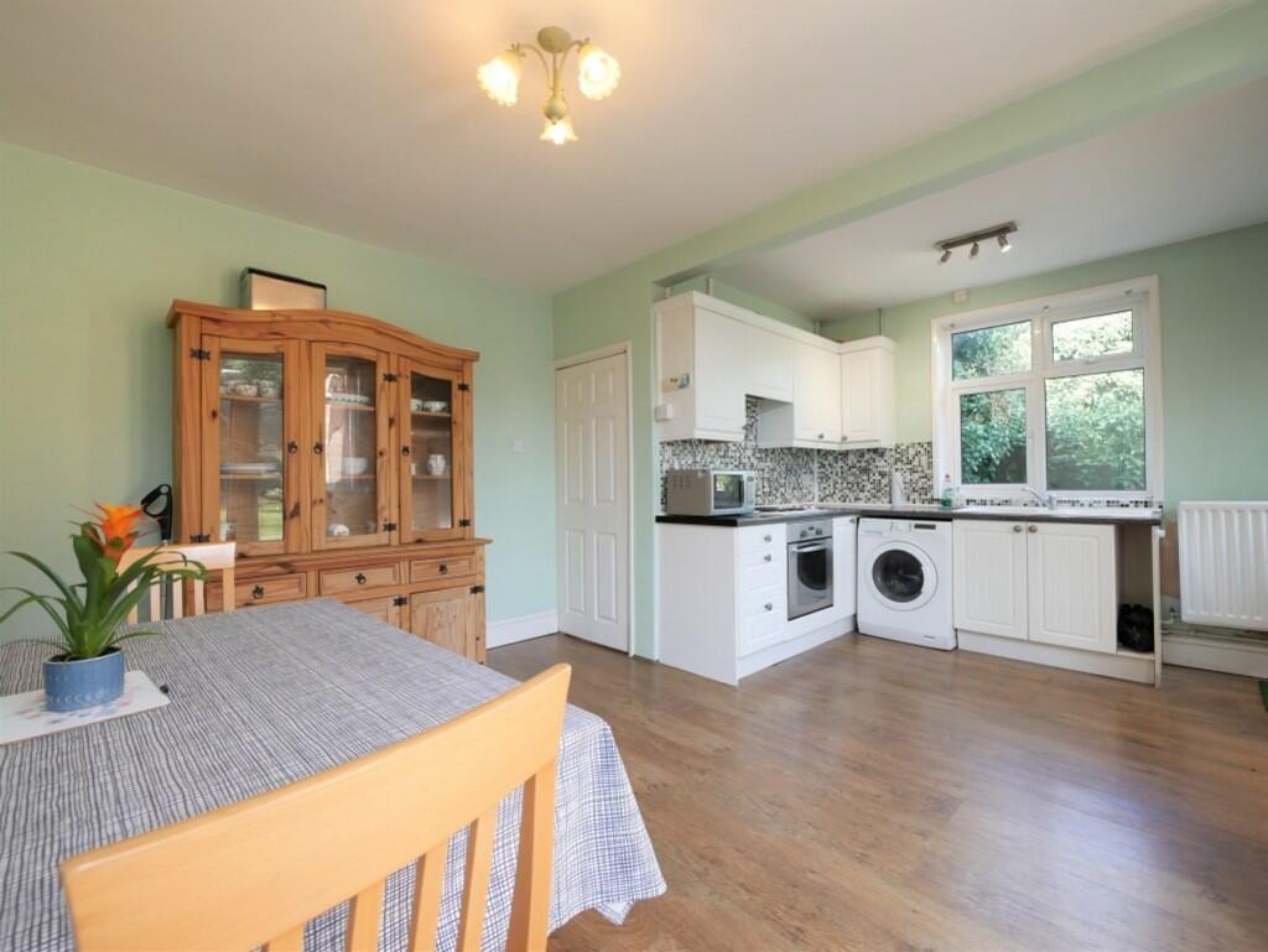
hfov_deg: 102.0
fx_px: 513
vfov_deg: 85.7
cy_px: 476
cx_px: 634
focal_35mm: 14
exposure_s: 1/60
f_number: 4
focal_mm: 7
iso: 320
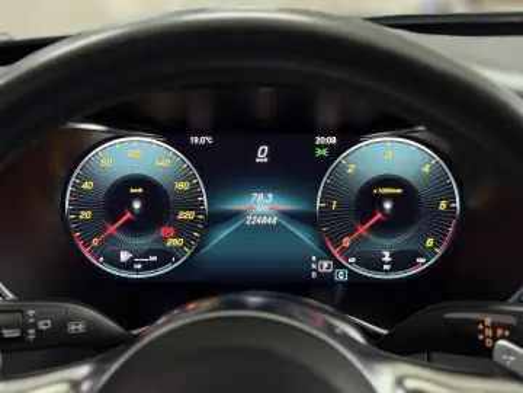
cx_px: 262
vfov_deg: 30.3
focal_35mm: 48
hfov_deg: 39.7
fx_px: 725
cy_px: 196
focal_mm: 6.76
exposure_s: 1/40
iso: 250
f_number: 1.78
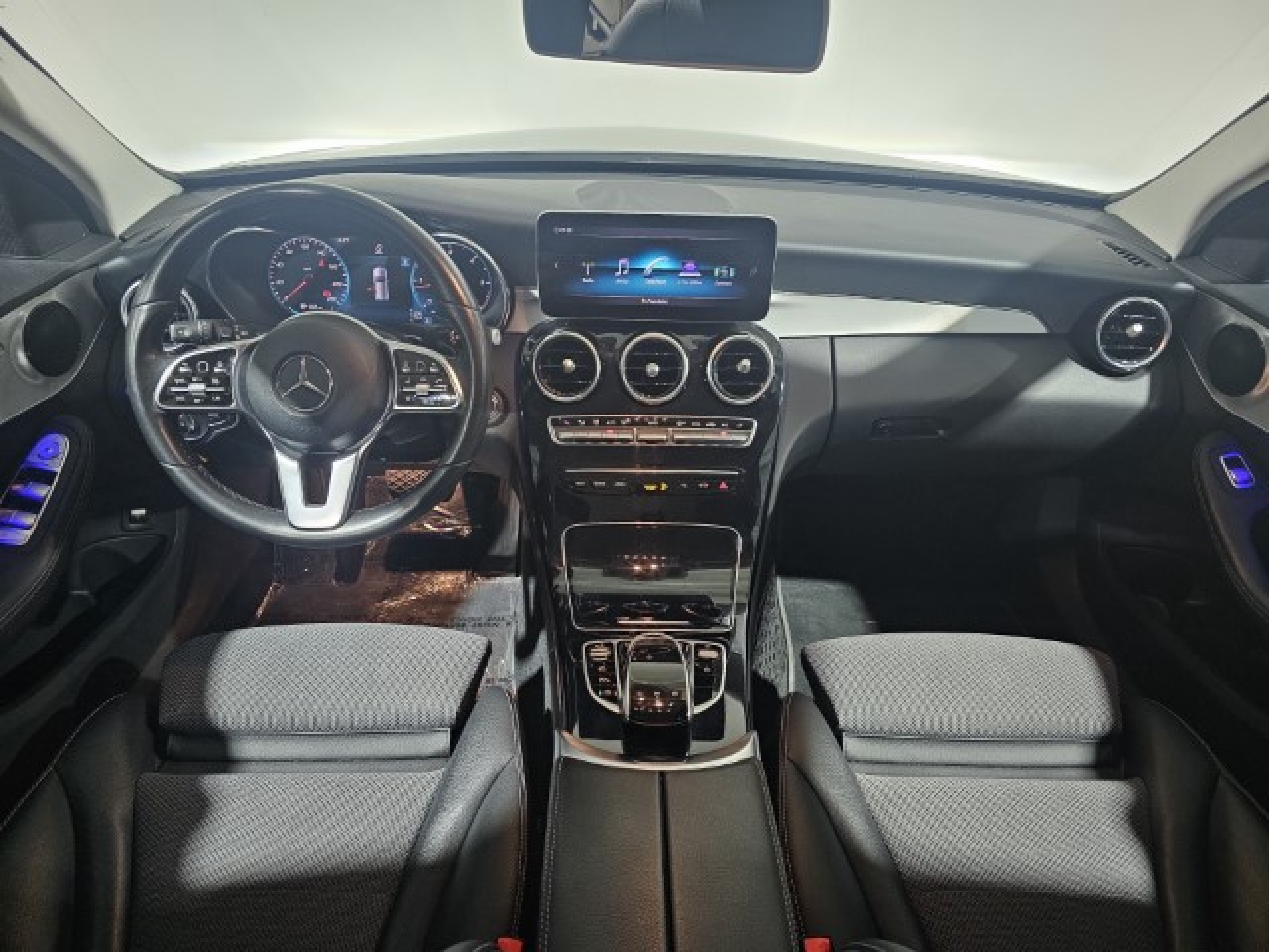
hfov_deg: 73.9
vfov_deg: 58.9
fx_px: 843
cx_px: 634
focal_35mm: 23
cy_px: 476
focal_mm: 6.3
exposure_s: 1/50
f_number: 1.7
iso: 640
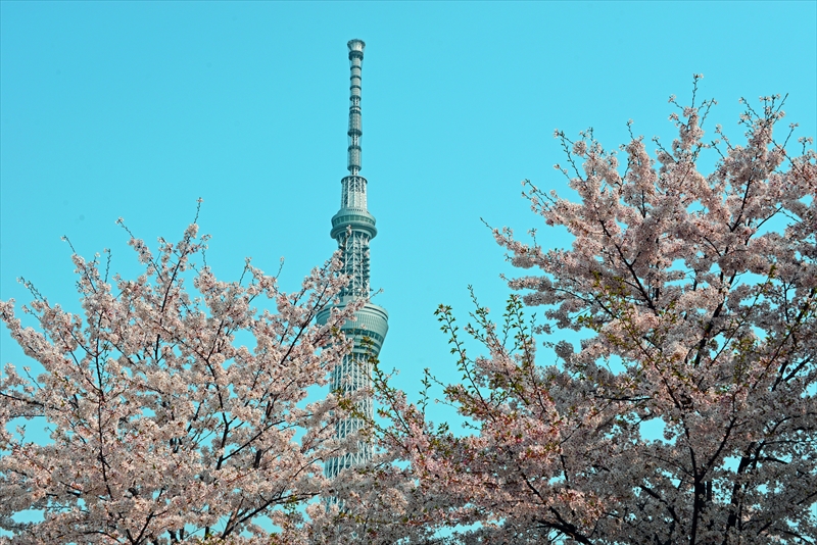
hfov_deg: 36.2
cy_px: 272
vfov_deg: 24.6
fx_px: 1249
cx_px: 408
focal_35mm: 55
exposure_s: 1/400
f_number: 10
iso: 200
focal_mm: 55
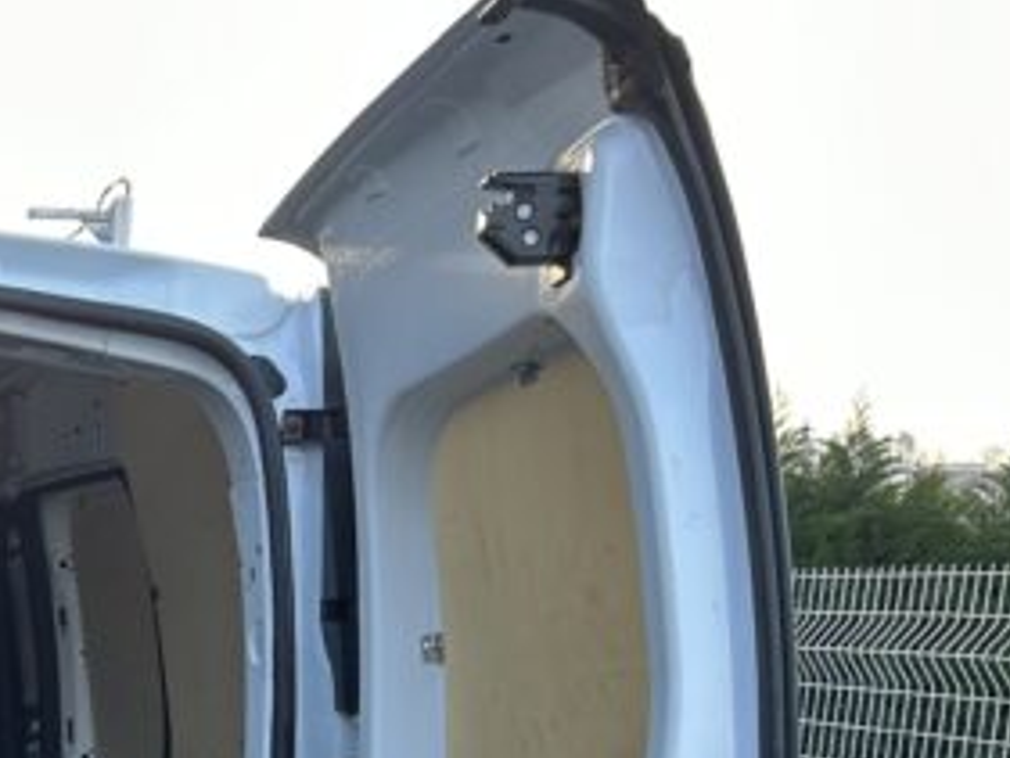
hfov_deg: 23.2
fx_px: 2160
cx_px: -323
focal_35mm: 74
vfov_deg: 18.6
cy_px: 956
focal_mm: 5.7
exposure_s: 1/135
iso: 32
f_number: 1.5
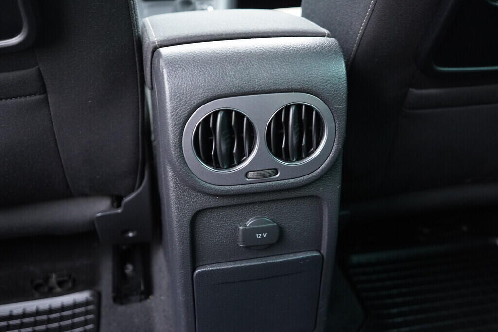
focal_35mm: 36
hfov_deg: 53.1
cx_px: 249
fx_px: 498
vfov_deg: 36.9
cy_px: 166
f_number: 2.8
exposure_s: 1/40
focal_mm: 24
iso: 1250
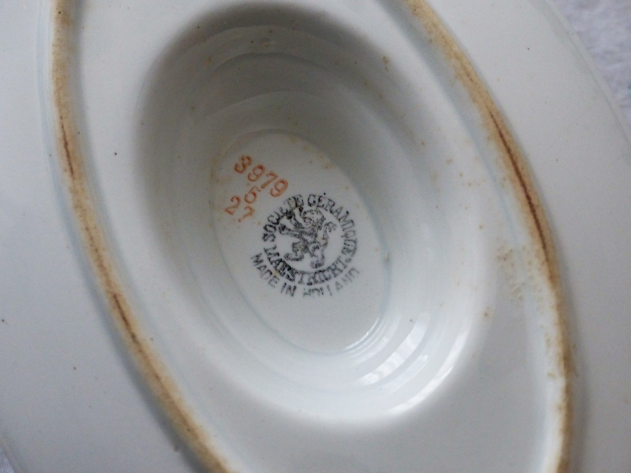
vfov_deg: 16.6
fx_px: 1622
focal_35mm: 89
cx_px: 316
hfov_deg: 22.0
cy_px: 236
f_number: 2.8
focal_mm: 15
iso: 320
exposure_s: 1/60
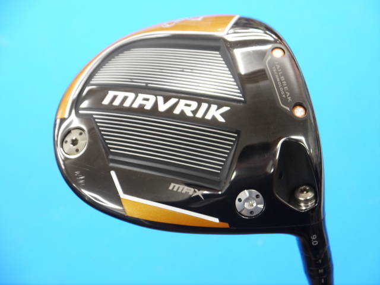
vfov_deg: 17.6
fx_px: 922
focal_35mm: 84
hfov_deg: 23.3
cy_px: 142
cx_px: 190
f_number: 5.6
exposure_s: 1/60
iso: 800
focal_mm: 42
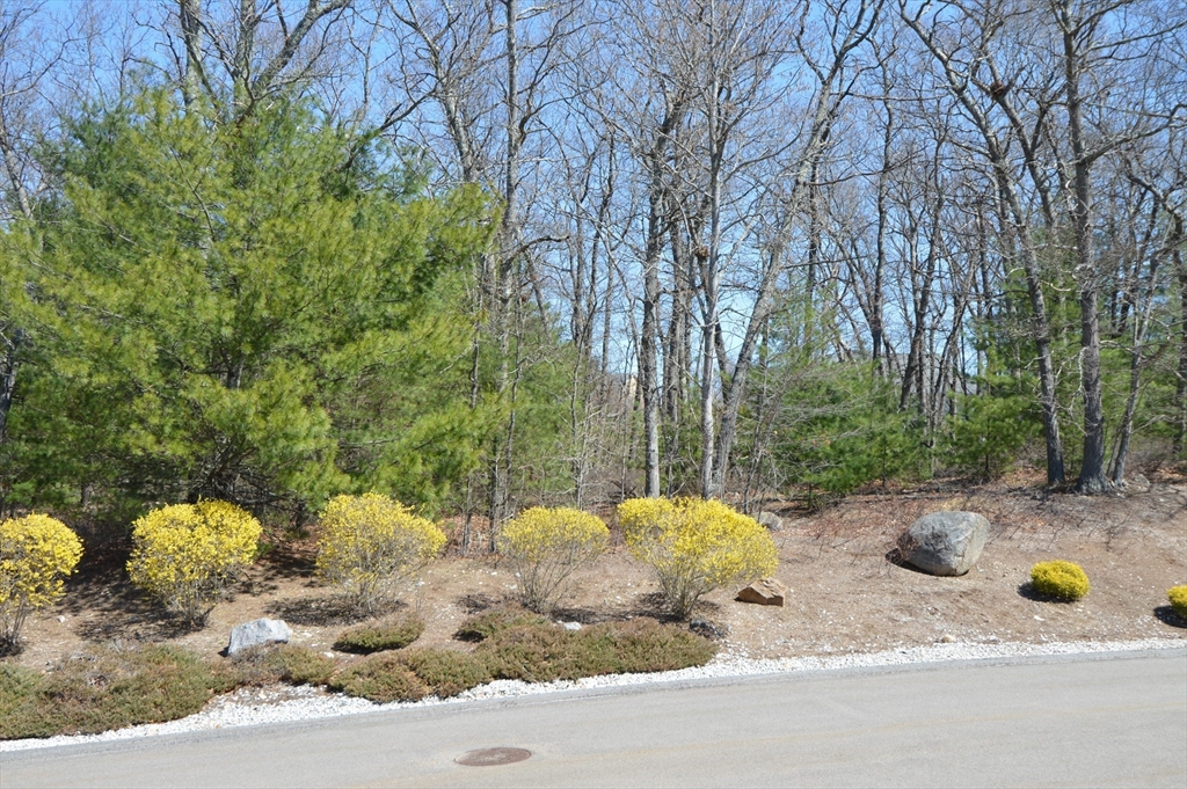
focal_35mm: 36
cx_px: 594
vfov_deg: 36.8
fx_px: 1186
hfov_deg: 53.2
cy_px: 394
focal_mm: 24
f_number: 7.1
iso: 100
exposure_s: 1/200
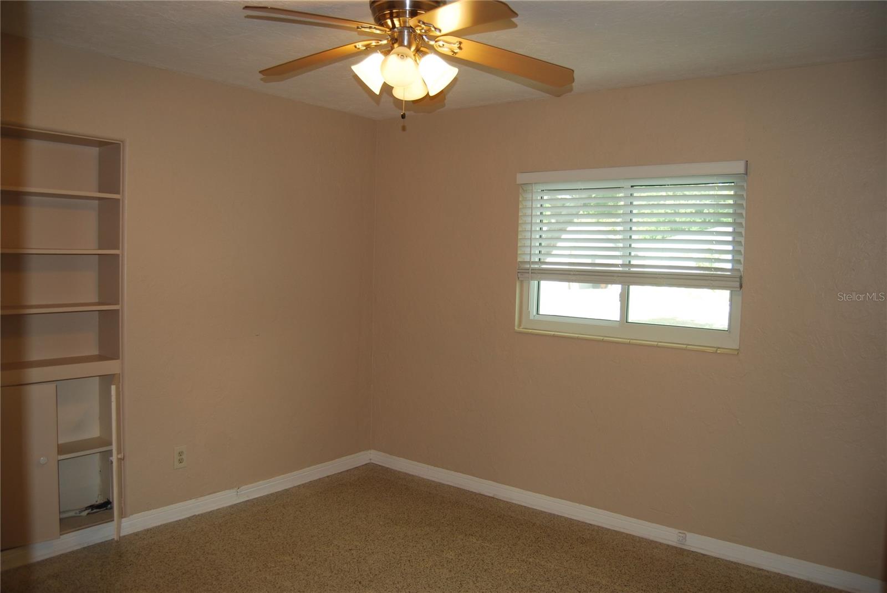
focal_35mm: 27
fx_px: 666
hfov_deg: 67.3
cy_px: 296
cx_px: 444
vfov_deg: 48.0
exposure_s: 1/60
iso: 200
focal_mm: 18
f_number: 3.5
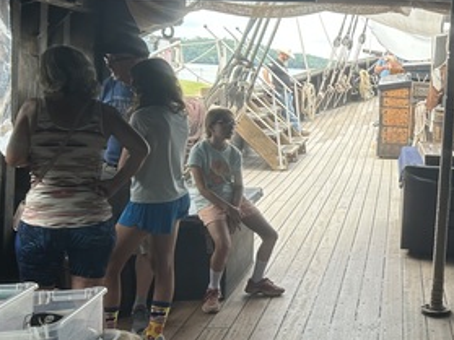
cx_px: 443
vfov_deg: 26.1
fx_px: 734
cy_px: 159
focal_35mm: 56
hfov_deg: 32.0
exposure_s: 1/361
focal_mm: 5.7
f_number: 1.5
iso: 50
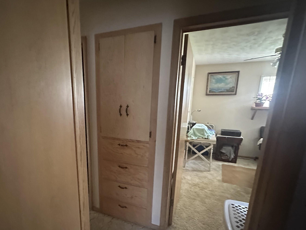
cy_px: 143
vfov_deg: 67.7
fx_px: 168
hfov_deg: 84.2
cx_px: 132
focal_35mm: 19
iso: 1250
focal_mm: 2.22
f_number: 2.2
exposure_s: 1/30
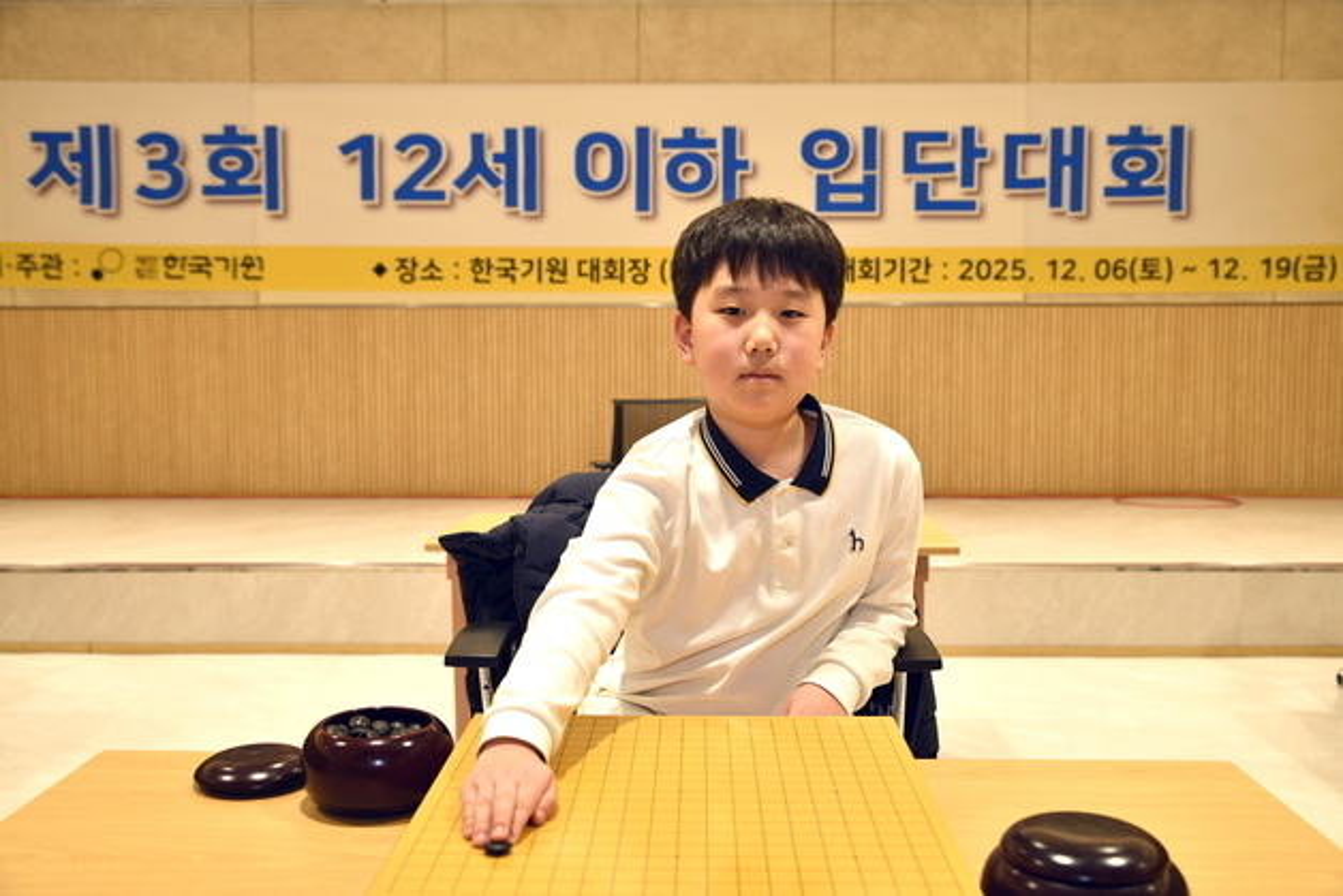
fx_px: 1343
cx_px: 672
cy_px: 448
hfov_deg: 53.1
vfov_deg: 36.9
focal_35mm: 36
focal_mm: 36
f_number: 4.5
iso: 1250
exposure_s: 1/125
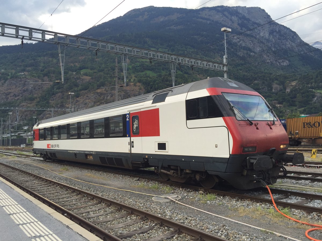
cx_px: 161
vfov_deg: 48.2
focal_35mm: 29
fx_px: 270
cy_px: 120
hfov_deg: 61.7
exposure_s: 1/366
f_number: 2.2
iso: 32
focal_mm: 4.15
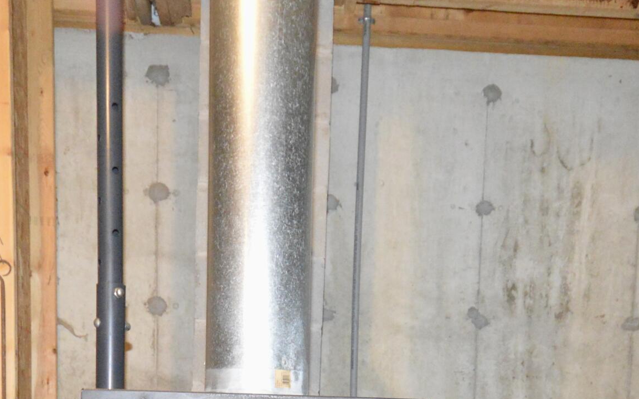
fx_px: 795
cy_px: 515
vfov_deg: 24.6
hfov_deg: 43.8
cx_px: 310
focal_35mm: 46
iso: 3200
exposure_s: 1/60
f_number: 4.2
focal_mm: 11.5
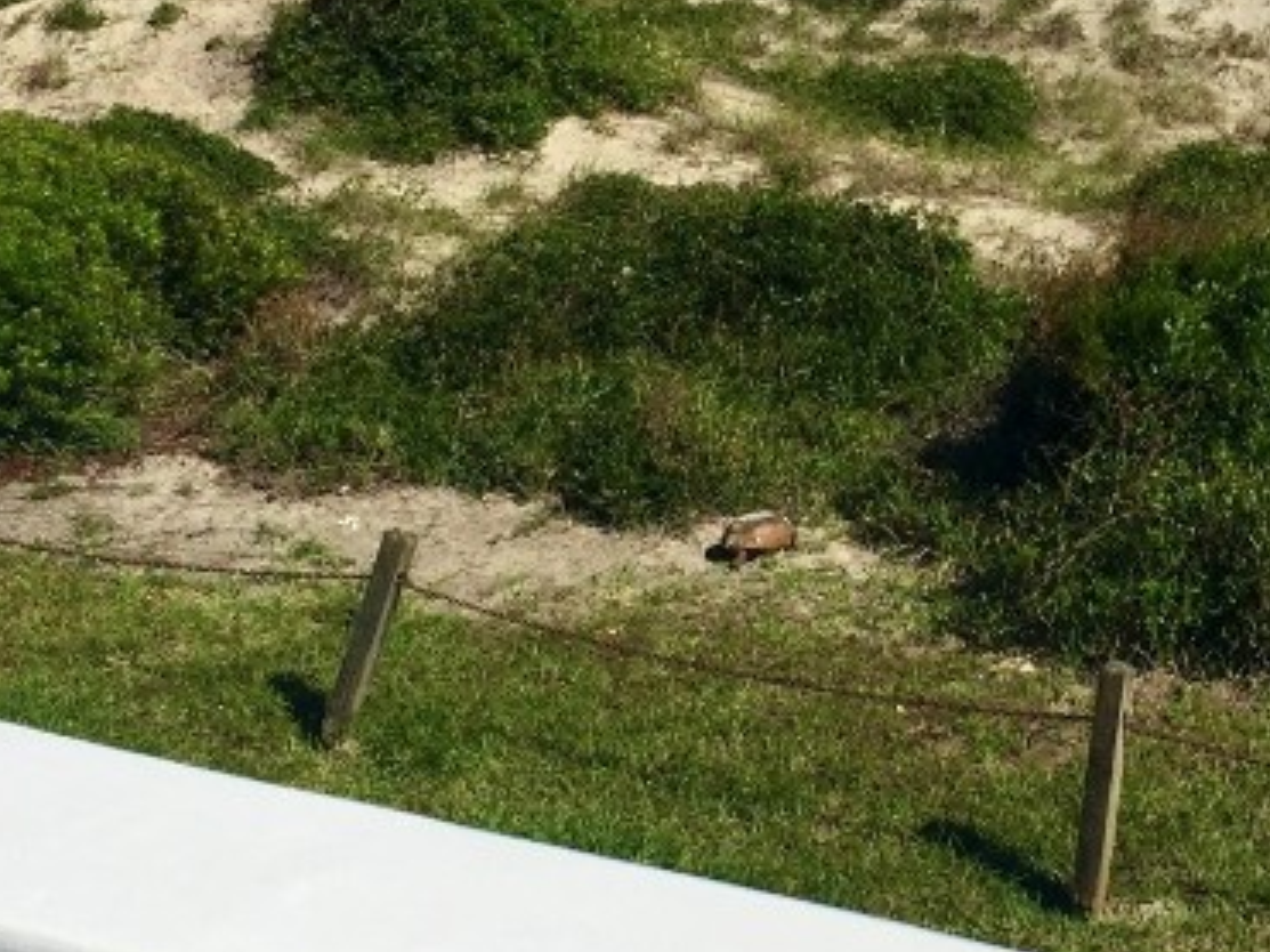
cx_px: 1071
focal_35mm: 80
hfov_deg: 23.9
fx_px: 2934
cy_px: 284
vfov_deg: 18.3
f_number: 2.2
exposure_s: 1/4950
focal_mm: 4.15
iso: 32
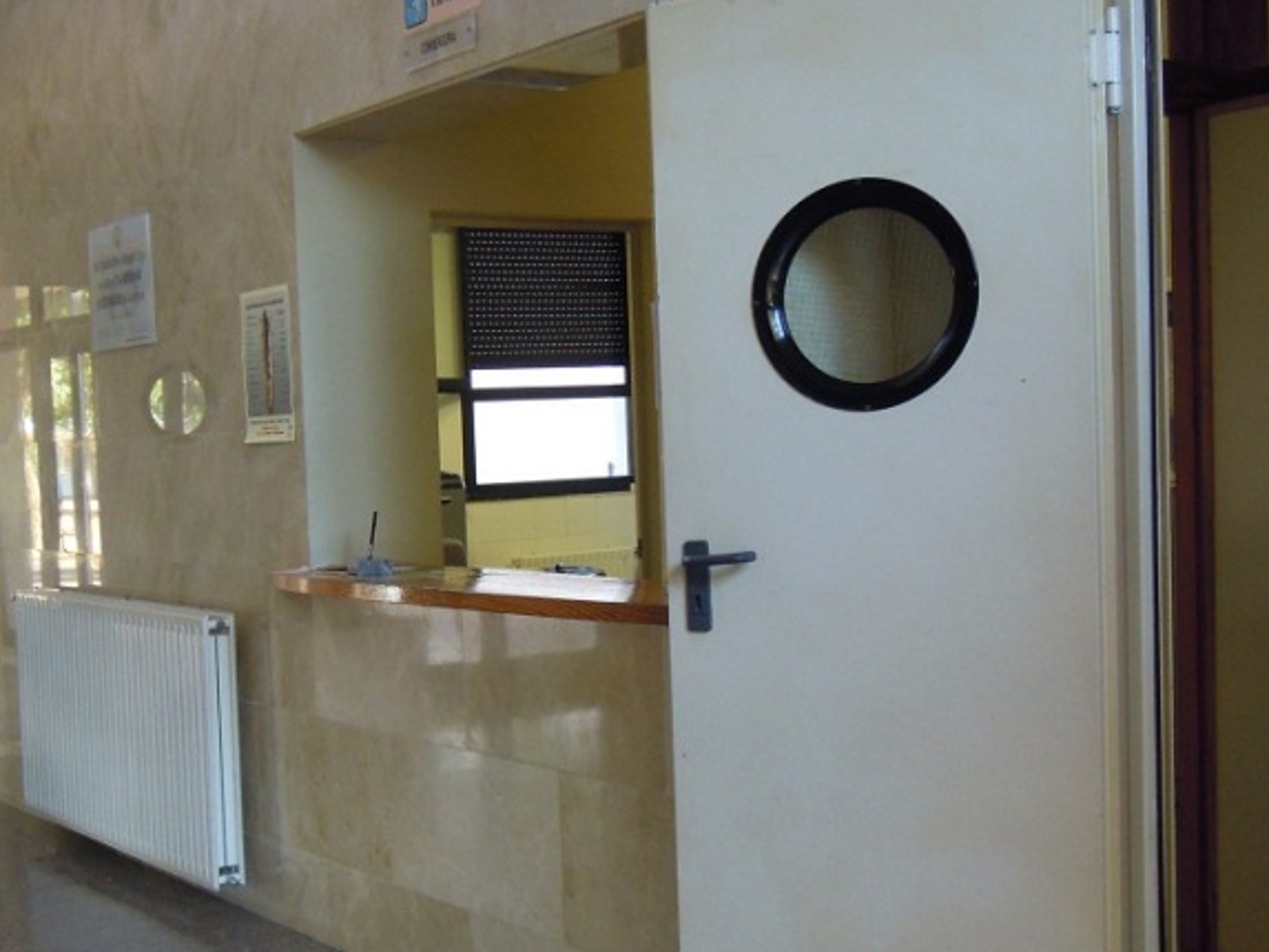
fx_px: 1833
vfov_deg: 29.1
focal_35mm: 50
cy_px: 562
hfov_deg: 37.7
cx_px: 412
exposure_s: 1/30
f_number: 2.7
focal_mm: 5
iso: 180
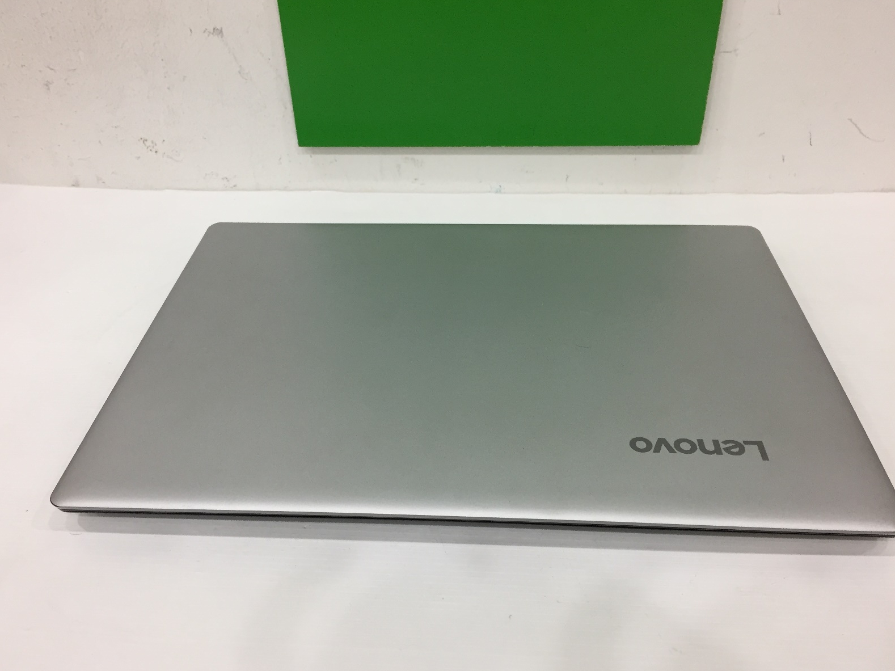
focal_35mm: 30
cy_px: 340
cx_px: 435
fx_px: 776
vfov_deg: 46.8
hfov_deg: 60.0
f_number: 2.2
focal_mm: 4.15
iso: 64
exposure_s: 1/33
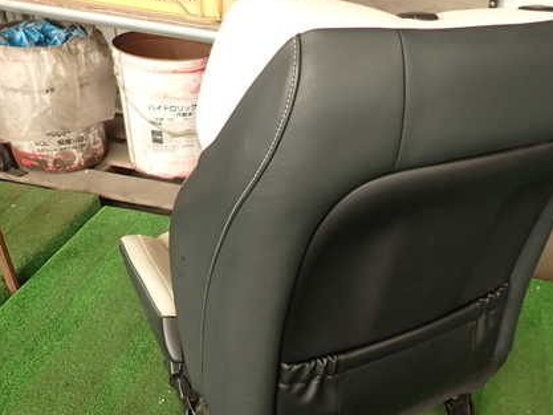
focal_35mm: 36
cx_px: 354
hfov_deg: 50.7
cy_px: 257
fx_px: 575
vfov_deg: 39.4
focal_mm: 4.5
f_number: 2
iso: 100
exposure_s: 1/60
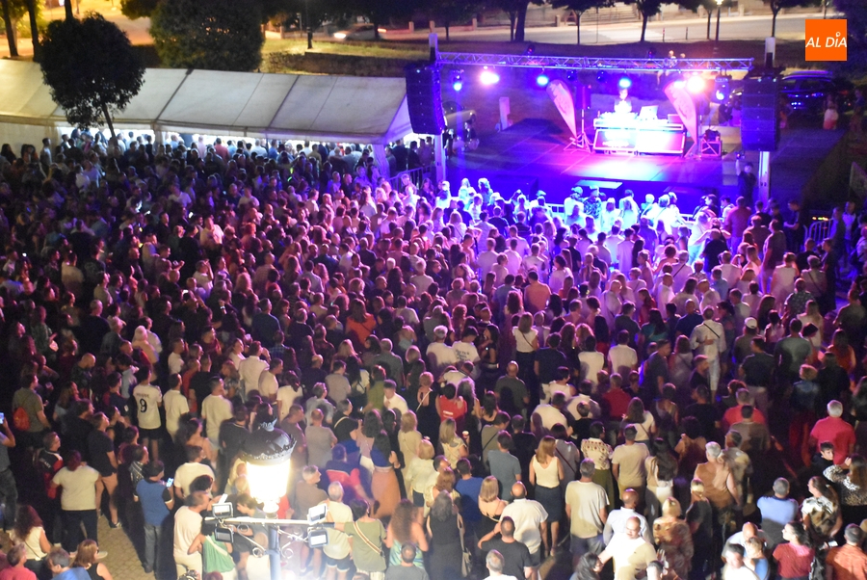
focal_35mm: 52
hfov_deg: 37.8
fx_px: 1266
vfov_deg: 25.8
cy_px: 290
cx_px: 434
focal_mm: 35
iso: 12800
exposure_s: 1/10
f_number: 4.2
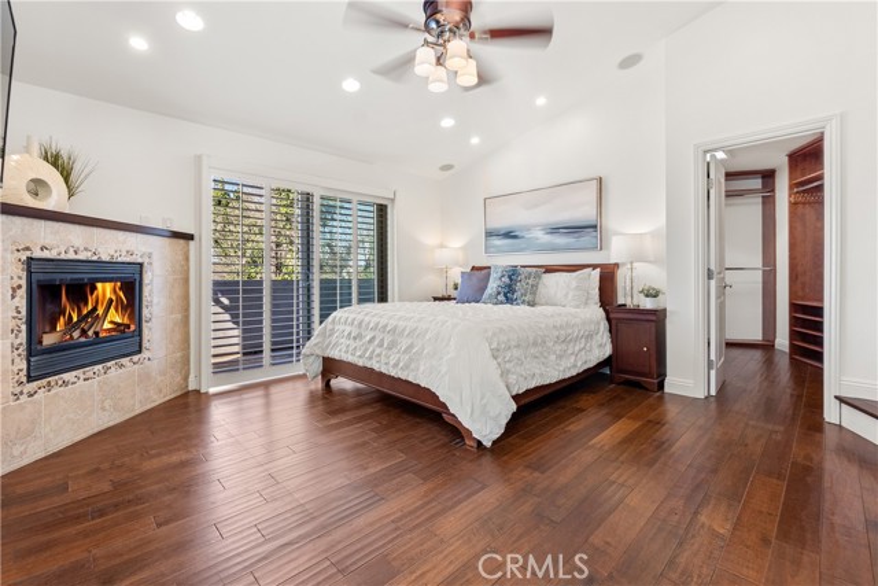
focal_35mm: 15
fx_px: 366
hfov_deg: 100.4
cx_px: 439
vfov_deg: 77.4
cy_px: 293
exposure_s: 1/15
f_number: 8
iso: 400
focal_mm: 10
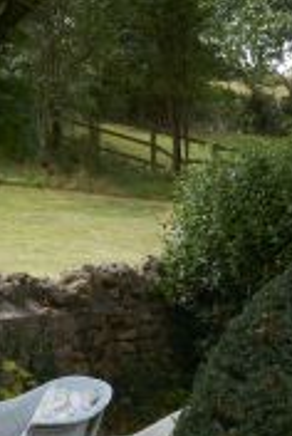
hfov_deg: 10.9
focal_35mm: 119
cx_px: -198
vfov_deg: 17.1
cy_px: 328
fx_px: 1442
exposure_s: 1/8
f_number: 16
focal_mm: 42
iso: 100
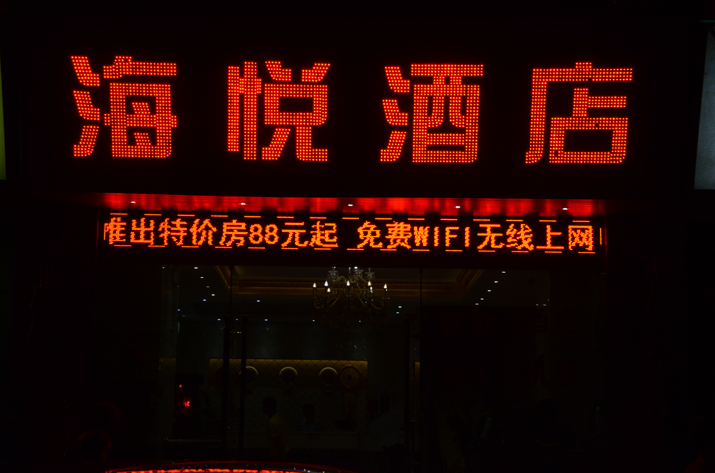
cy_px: 236
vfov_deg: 18.8
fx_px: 1427
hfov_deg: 28.1
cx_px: 358
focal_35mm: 72
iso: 1600
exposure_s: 1/250
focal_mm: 48
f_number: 8
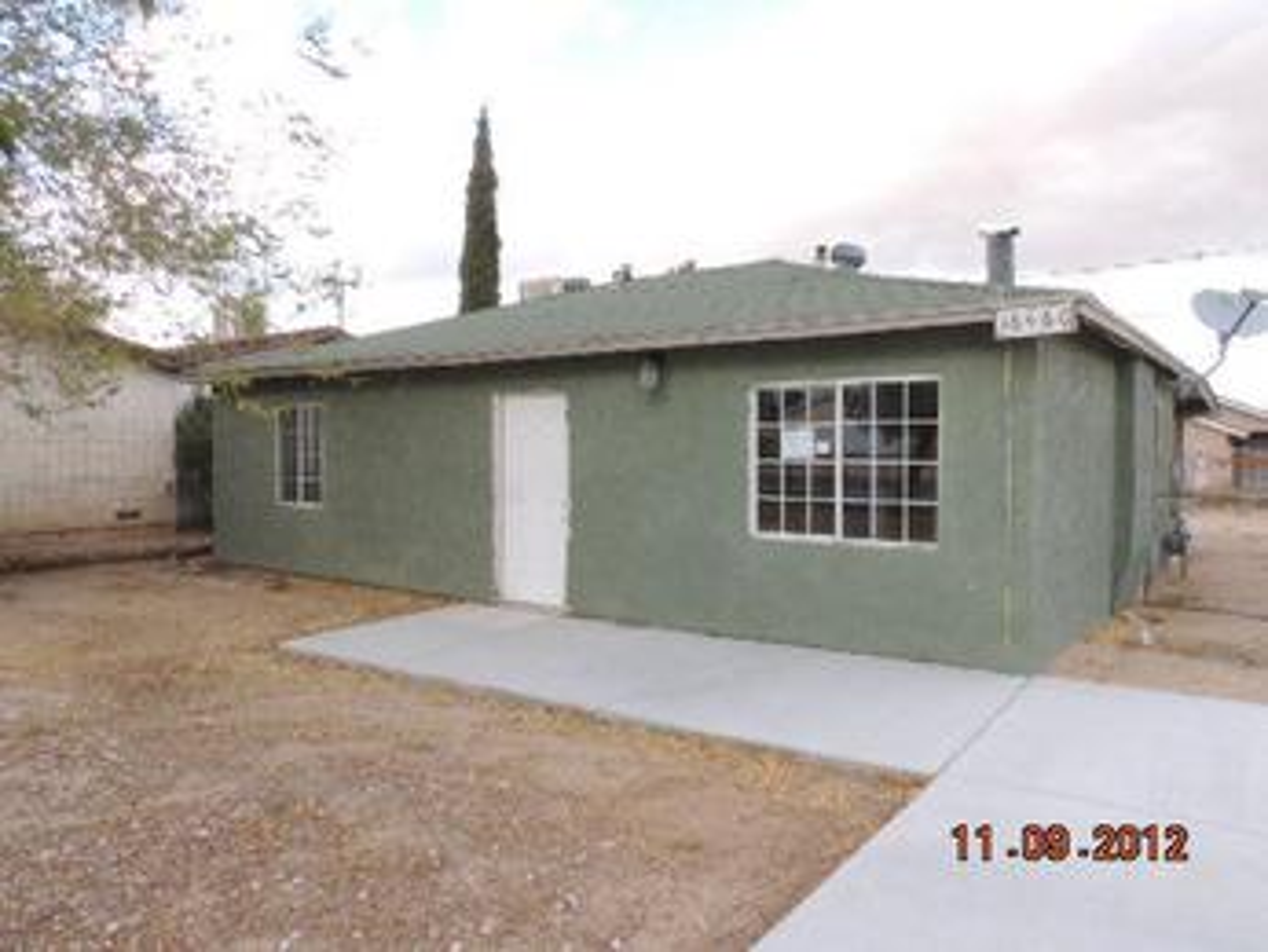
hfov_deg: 71.6
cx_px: 634
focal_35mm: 24
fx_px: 880
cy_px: 476
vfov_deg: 56.9
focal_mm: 4.3
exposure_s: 1/30
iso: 125
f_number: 7.4
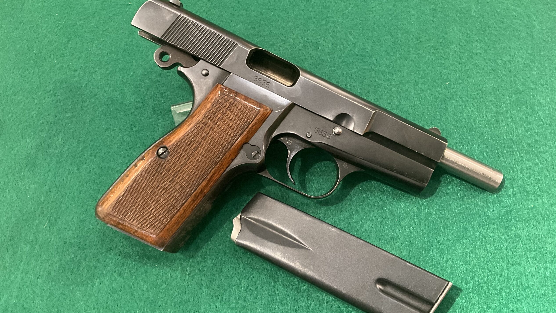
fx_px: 472
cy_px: 156
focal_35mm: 32
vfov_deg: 36.7
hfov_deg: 61.0
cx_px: 281
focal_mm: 3
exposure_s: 1/30
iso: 400
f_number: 1.8
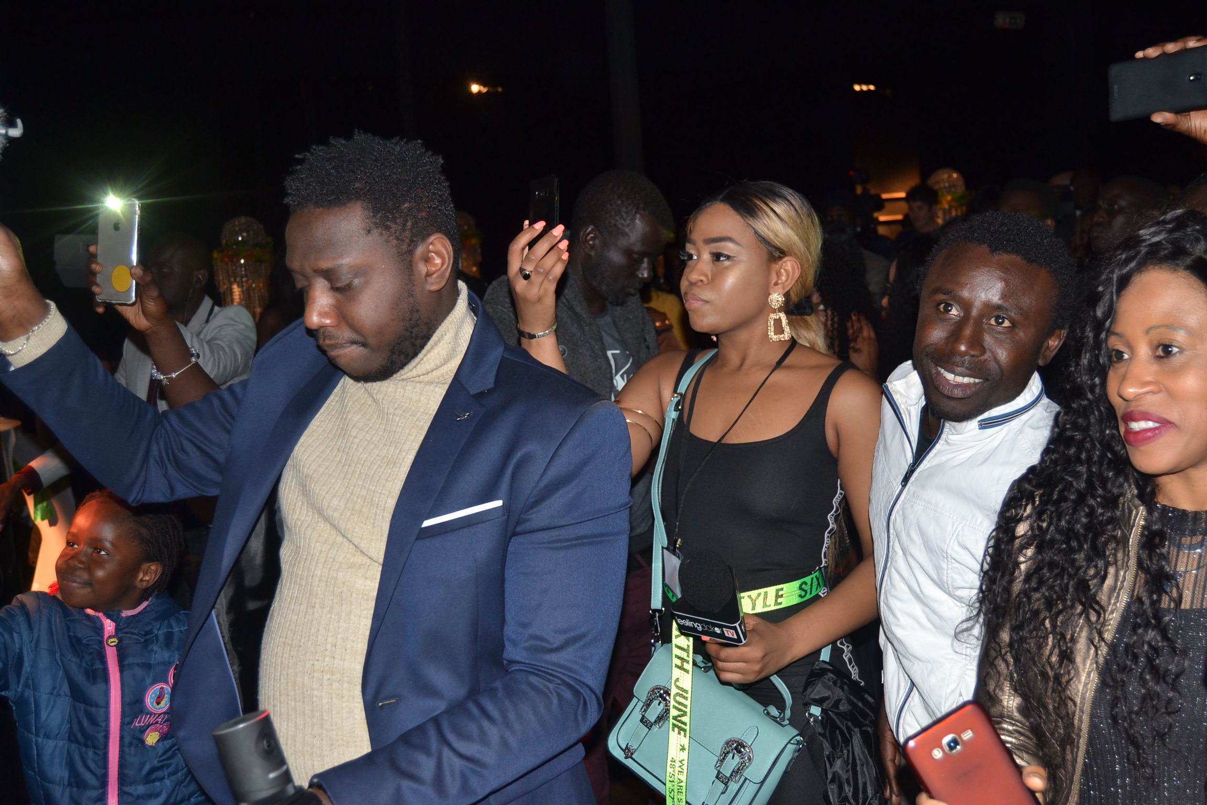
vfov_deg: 34.2
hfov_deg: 49.6
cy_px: 402
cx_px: 604
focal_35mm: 39
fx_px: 1307
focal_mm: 26
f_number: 4
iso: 400
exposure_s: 1/60
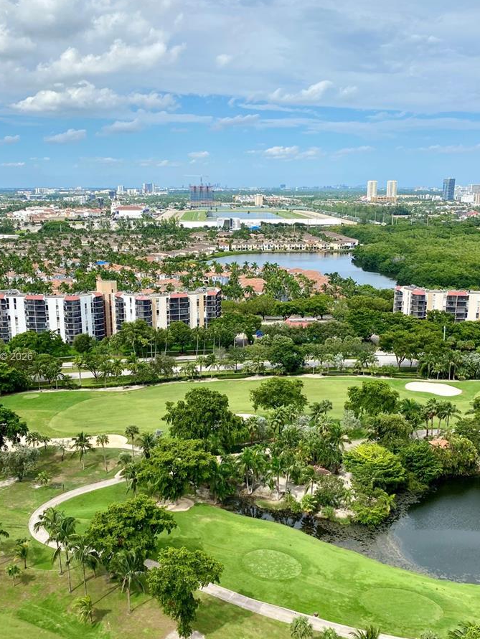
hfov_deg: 40.7
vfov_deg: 52.5
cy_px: 358
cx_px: 223
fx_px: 647
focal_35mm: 35
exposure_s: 1/3300
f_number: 1.8
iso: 32
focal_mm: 4.25
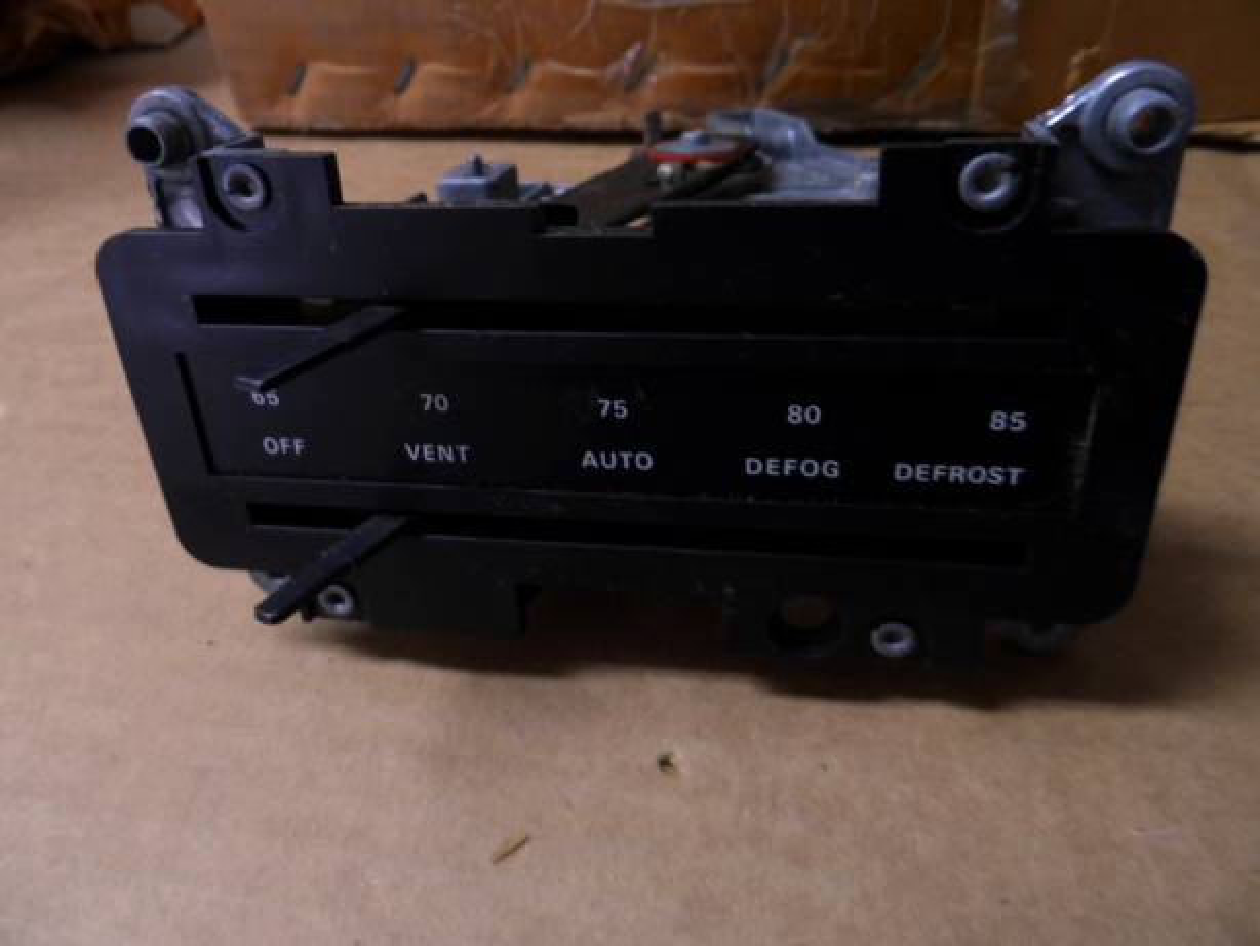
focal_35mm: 24
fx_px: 874
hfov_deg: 71.6
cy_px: 473
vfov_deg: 56.8
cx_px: 630
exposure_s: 1/8
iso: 100
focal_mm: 4
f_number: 3.2
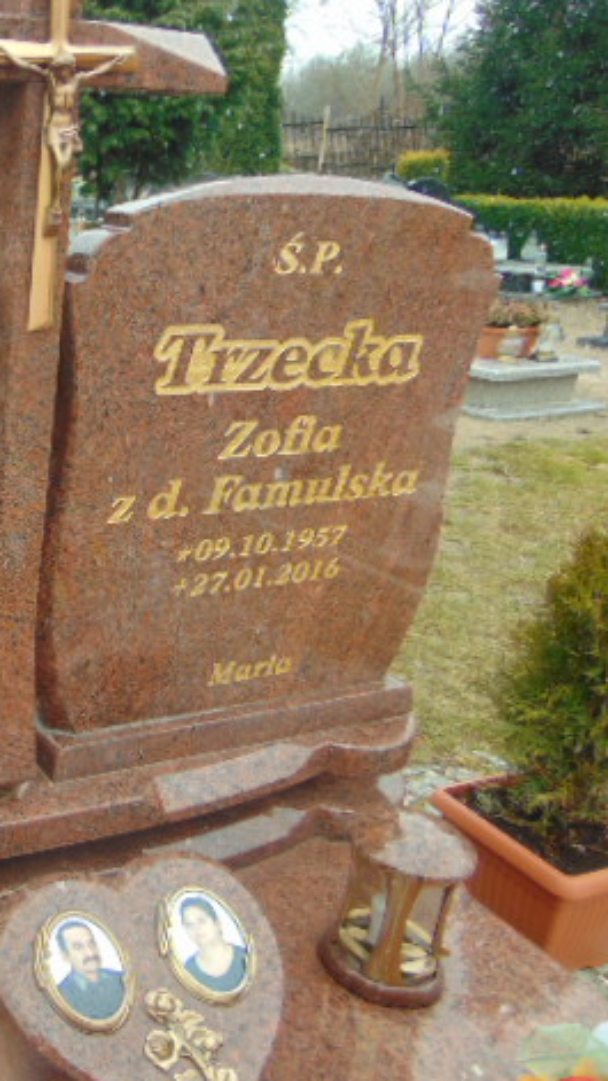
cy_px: 546
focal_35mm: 37
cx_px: -108
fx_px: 1060
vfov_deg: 54.0
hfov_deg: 28.2
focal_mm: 4.5
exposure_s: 1/160
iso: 80
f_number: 3
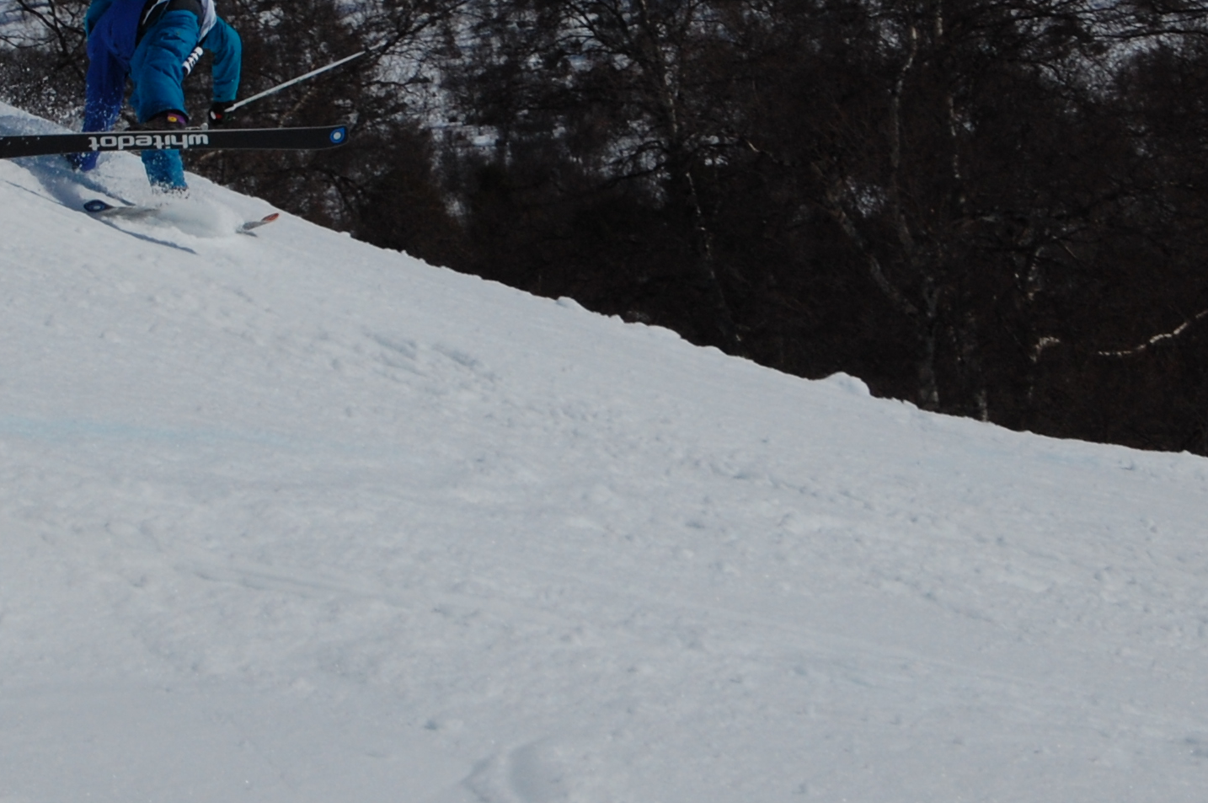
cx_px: 572
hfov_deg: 11.9
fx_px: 5801
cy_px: 215
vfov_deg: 7.9
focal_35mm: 173
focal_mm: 55
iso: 400
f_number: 16
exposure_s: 1/1600
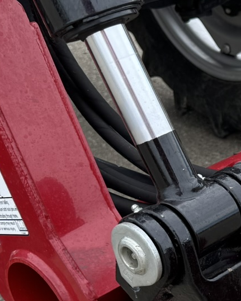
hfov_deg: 15.4
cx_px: 405
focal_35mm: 89
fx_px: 794
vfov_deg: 21.3
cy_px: 223
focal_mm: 6.76
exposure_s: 1/995
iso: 80
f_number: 1.78
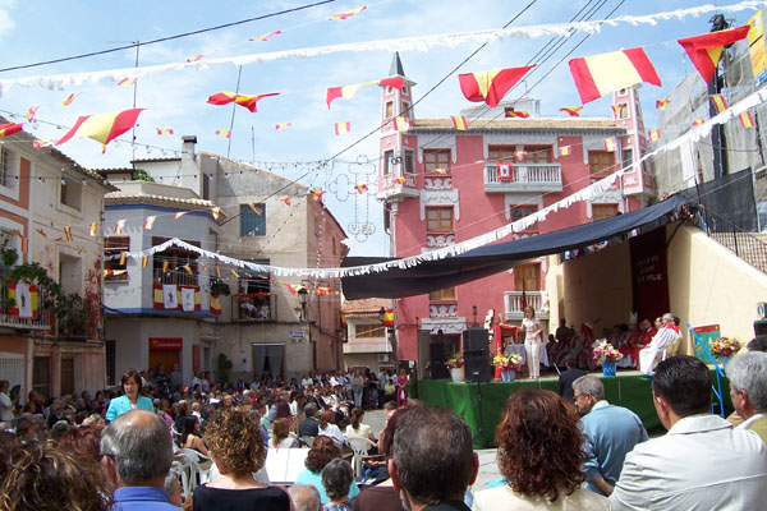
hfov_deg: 55.8
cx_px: 384
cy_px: 256
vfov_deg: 38.9
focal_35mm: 34
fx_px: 724
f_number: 5.6
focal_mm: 5.6
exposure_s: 1/350
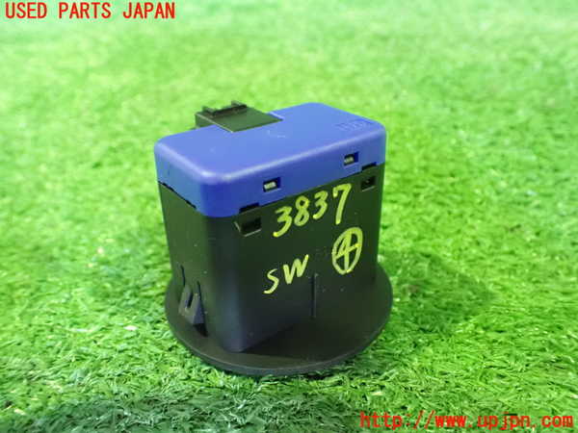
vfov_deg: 46.8
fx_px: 501
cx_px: 289
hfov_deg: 60.0
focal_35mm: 30
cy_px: 216
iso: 1600
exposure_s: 1/25
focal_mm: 5.4
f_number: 2.3
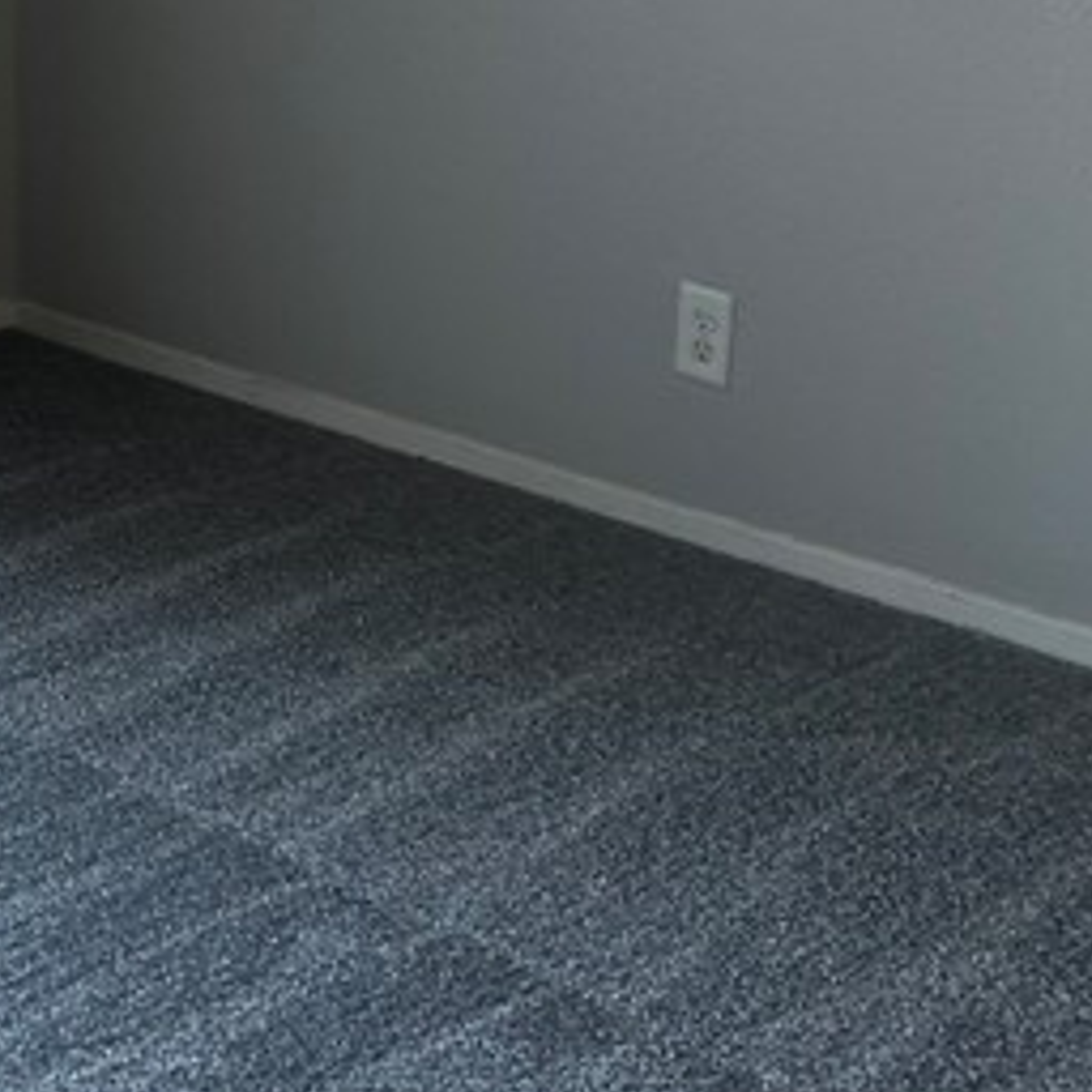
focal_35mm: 92
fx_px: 3284
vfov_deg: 18.0
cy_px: -209
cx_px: -333
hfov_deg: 17.7
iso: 40
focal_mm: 5.7
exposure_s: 1/190
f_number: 1.5
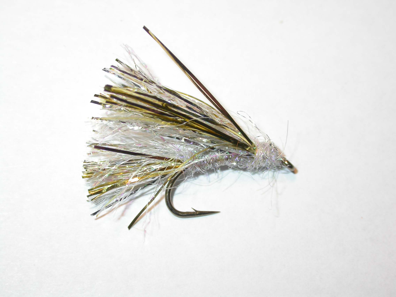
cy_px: 148
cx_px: 198
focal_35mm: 105
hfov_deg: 18.7
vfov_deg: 14.1
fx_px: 1201
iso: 100
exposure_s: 1/135
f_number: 4
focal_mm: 21.8
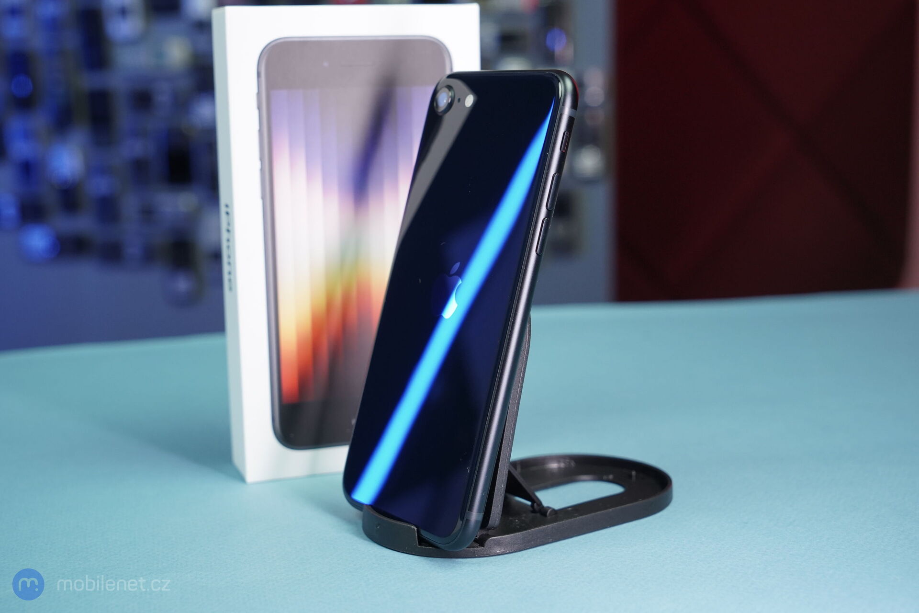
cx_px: 460
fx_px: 1353
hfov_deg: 37.5
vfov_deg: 25.5
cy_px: 306
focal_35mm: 53
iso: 1600
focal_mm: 53
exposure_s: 1/160
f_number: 7.1
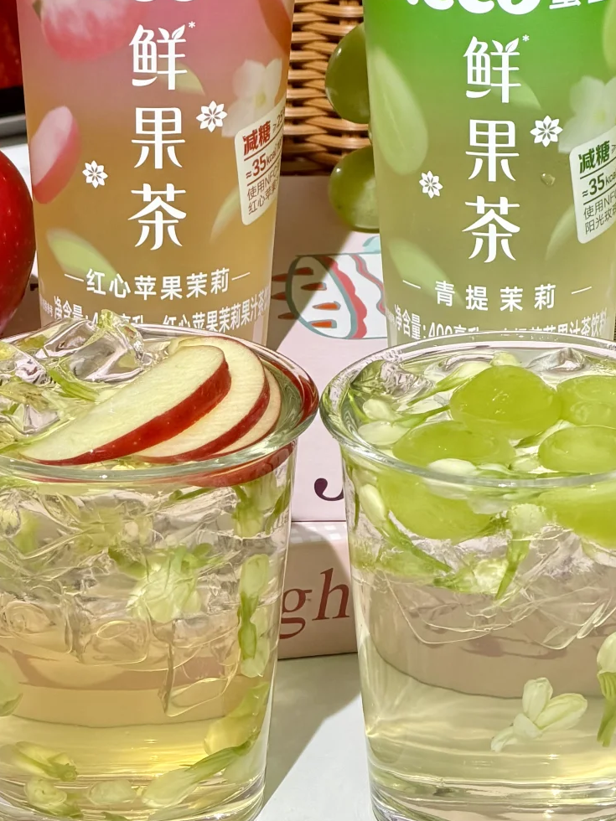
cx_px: 302
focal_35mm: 147
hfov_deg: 10.1
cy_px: 304
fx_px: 3488
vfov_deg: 13.4
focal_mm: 16.89
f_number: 2.8
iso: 100
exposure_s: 1/121
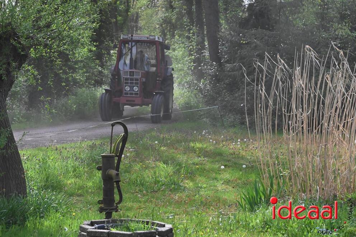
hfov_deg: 20.4
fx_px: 988
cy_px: 118
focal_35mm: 100
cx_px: 178
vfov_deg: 13.7
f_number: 14
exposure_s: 1/3200
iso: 10000
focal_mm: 100
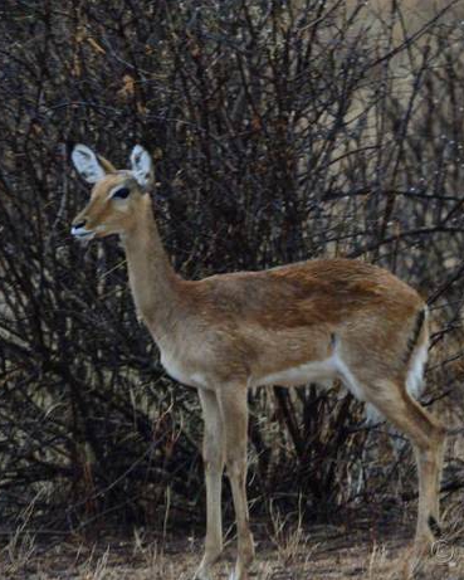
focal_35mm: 853
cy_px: 290
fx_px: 14638
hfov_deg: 1.8
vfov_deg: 2.3
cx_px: 284
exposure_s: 1/200
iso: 6400
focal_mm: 400
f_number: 5.6
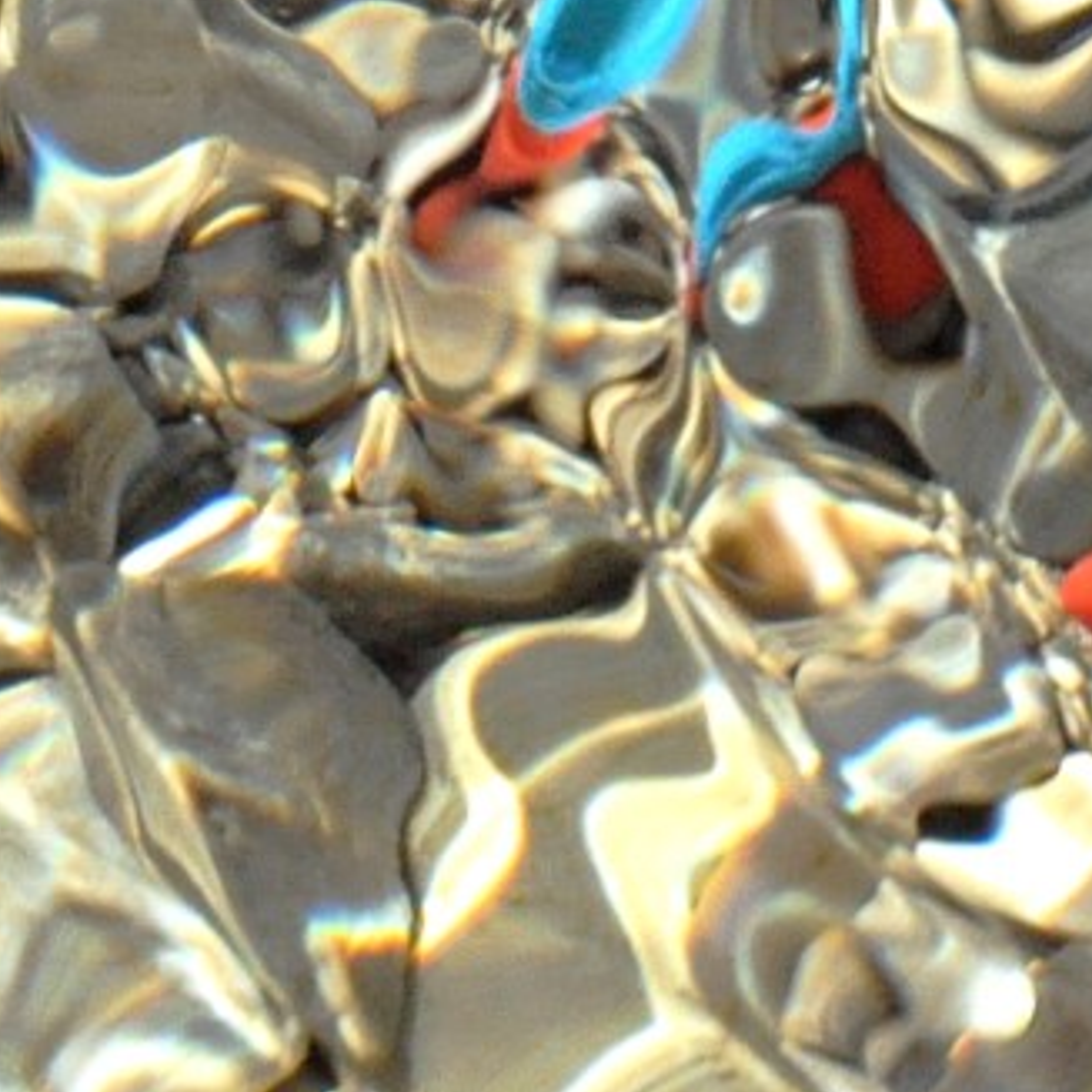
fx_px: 16921
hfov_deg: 3.7
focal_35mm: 474
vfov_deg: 3.7
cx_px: 1850
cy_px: -681
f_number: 16
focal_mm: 75
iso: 1250
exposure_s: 1/1000
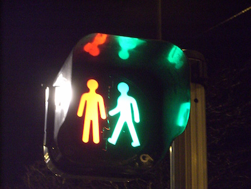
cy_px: 94
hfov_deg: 17.3
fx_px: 827
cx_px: 126
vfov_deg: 13.0
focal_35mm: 114
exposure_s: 1/15
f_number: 5.2
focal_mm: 18.6
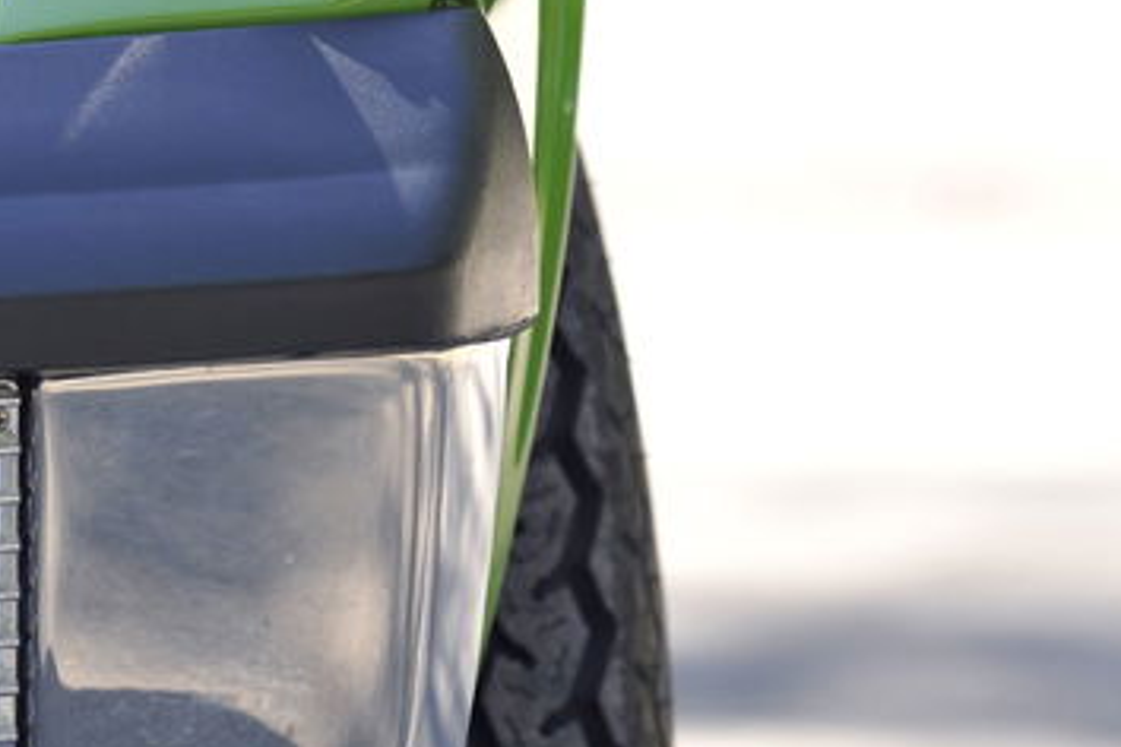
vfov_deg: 3.0
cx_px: -6
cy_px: 47
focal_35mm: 463
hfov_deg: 4.4
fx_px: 14416
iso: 100
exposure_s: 1/60
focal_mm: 160
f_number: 4.5
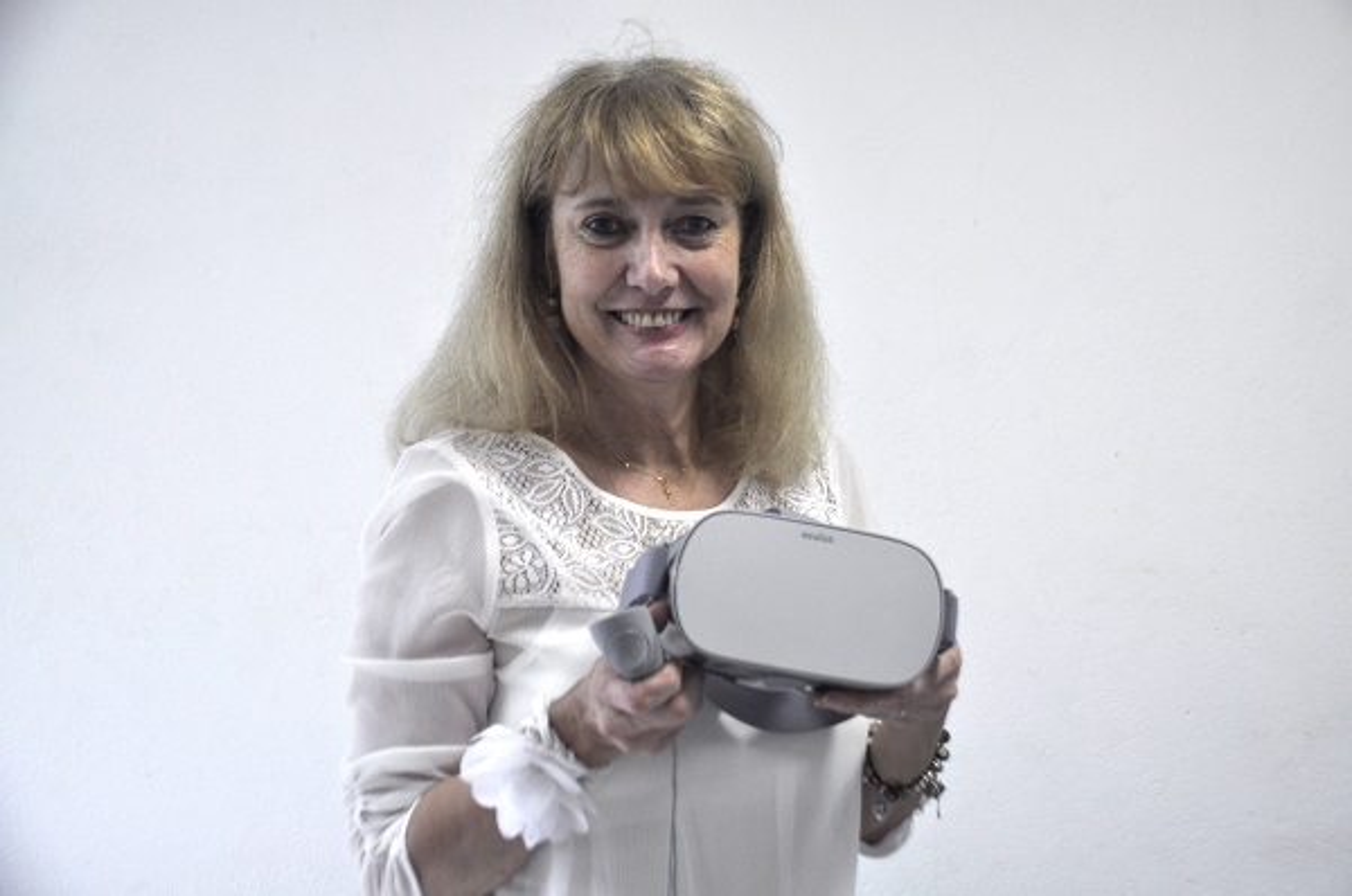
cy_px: 448
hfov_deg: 41.2
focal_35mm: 48
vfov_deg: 28.0
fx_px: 1800
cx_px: 676
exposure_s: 1/60
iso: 400
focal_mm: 32
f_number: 4.2
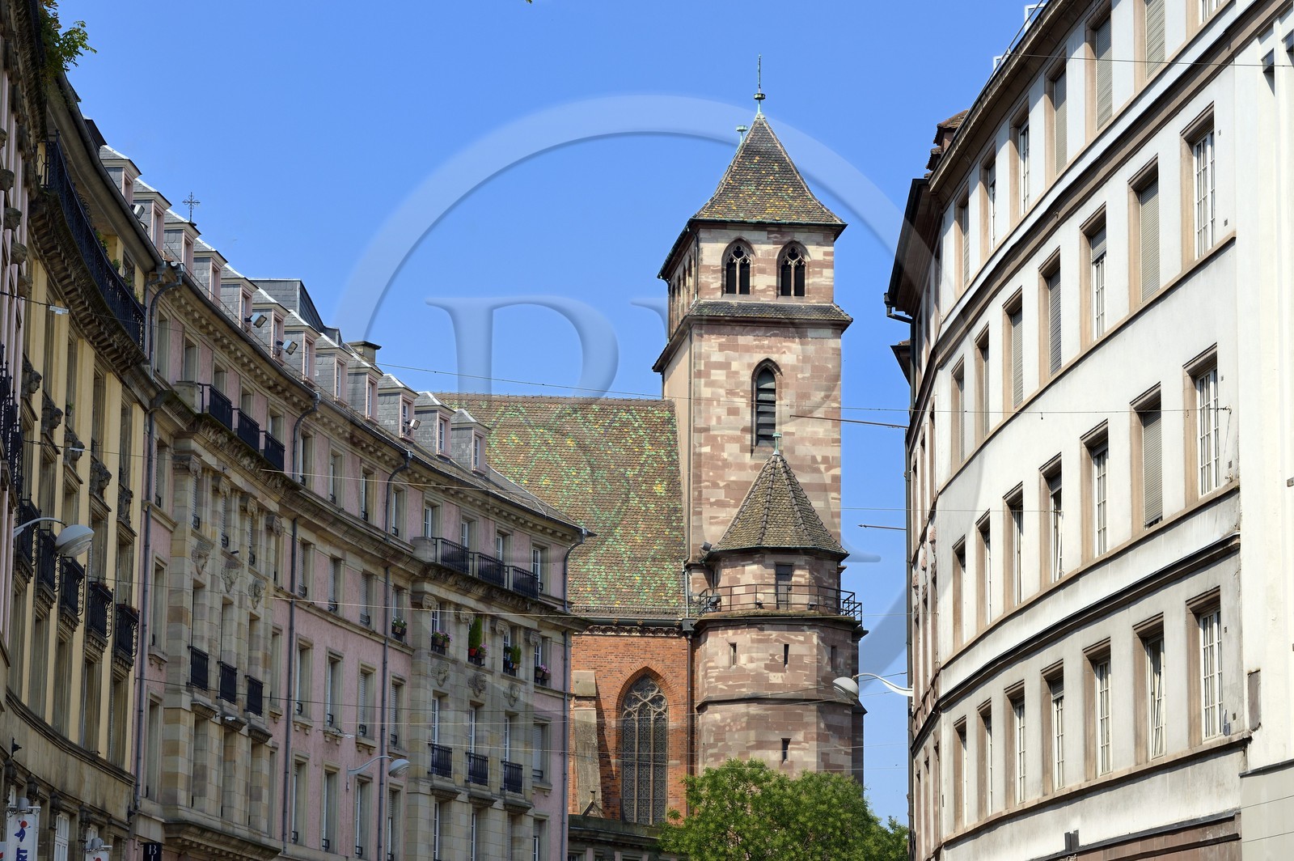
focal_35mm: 102
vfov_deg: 13.4
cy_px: 430
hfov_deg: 20.0
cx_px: 647
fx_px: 3663
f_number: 11
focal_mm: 102
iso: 200
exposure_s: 1/320
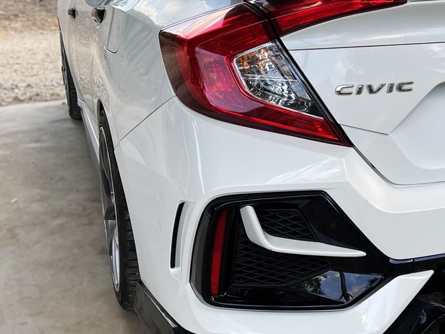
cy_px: 120
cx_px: 423
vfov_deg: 26.9
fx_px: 694
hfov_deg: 33.2
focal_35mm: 54
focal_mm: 5.1
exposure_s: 1/208
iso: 32
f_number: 1.6
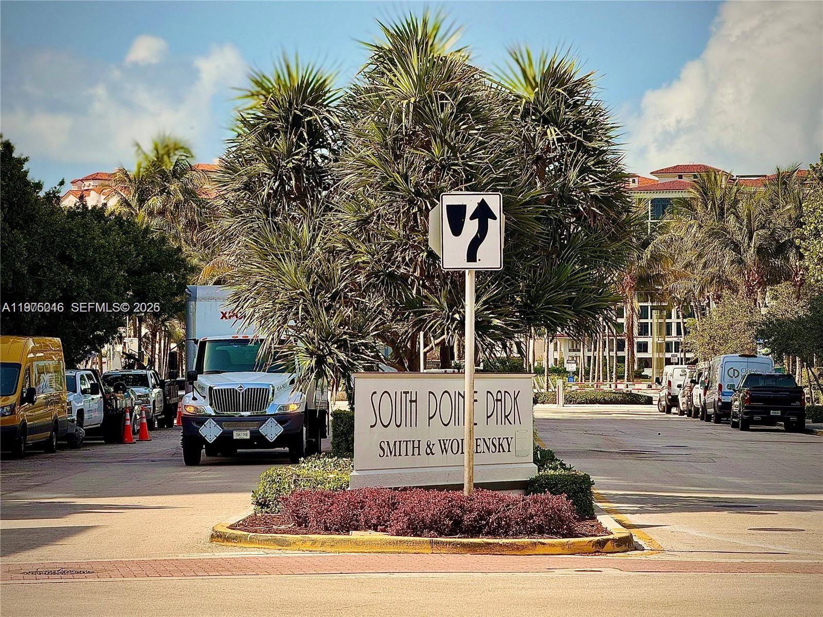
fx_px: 2853
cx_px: 412
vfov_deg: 12.3
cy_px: 308
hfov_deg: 16.4
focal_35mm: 120
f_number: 2.8
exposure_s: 1/1004
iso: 50
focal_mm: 15.66
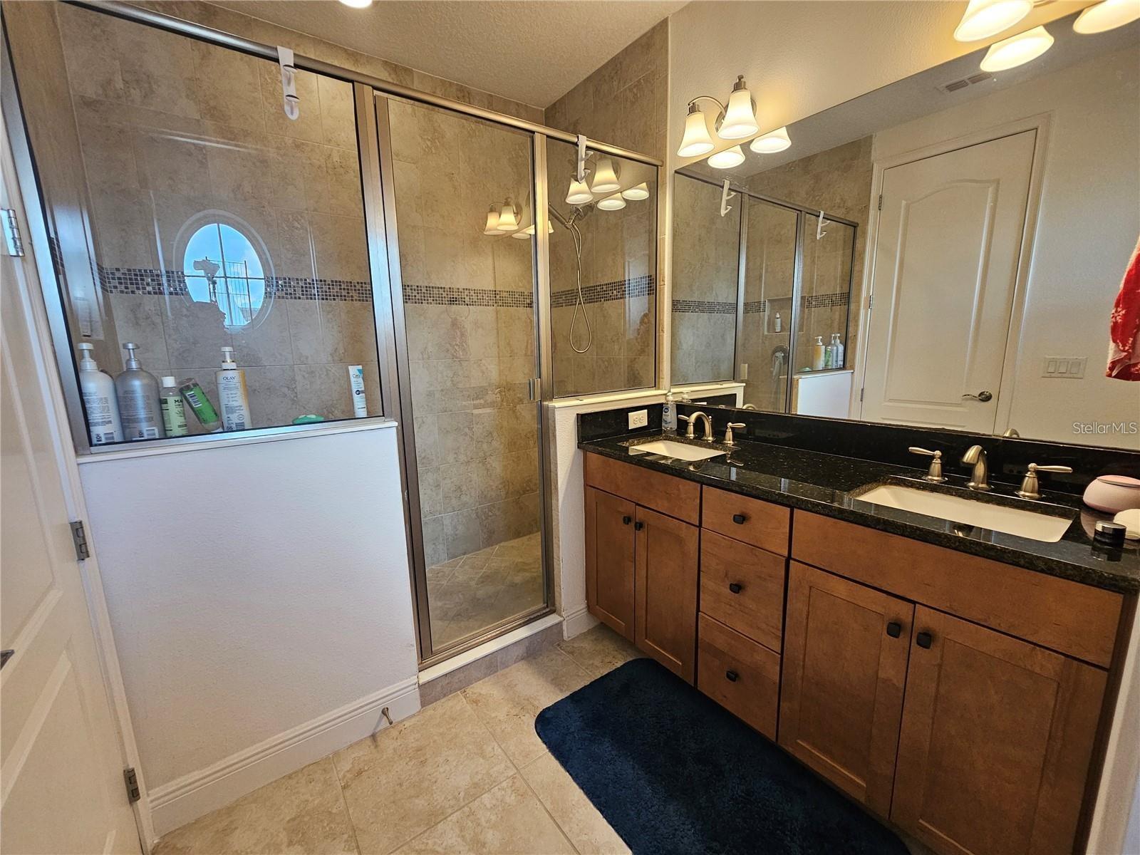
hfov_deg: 106.2
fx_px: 428
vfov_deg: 89.9
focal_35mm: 13
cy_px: 428
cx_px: 570
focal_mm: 2.2
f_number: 2.2
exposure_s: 1/60
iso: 250
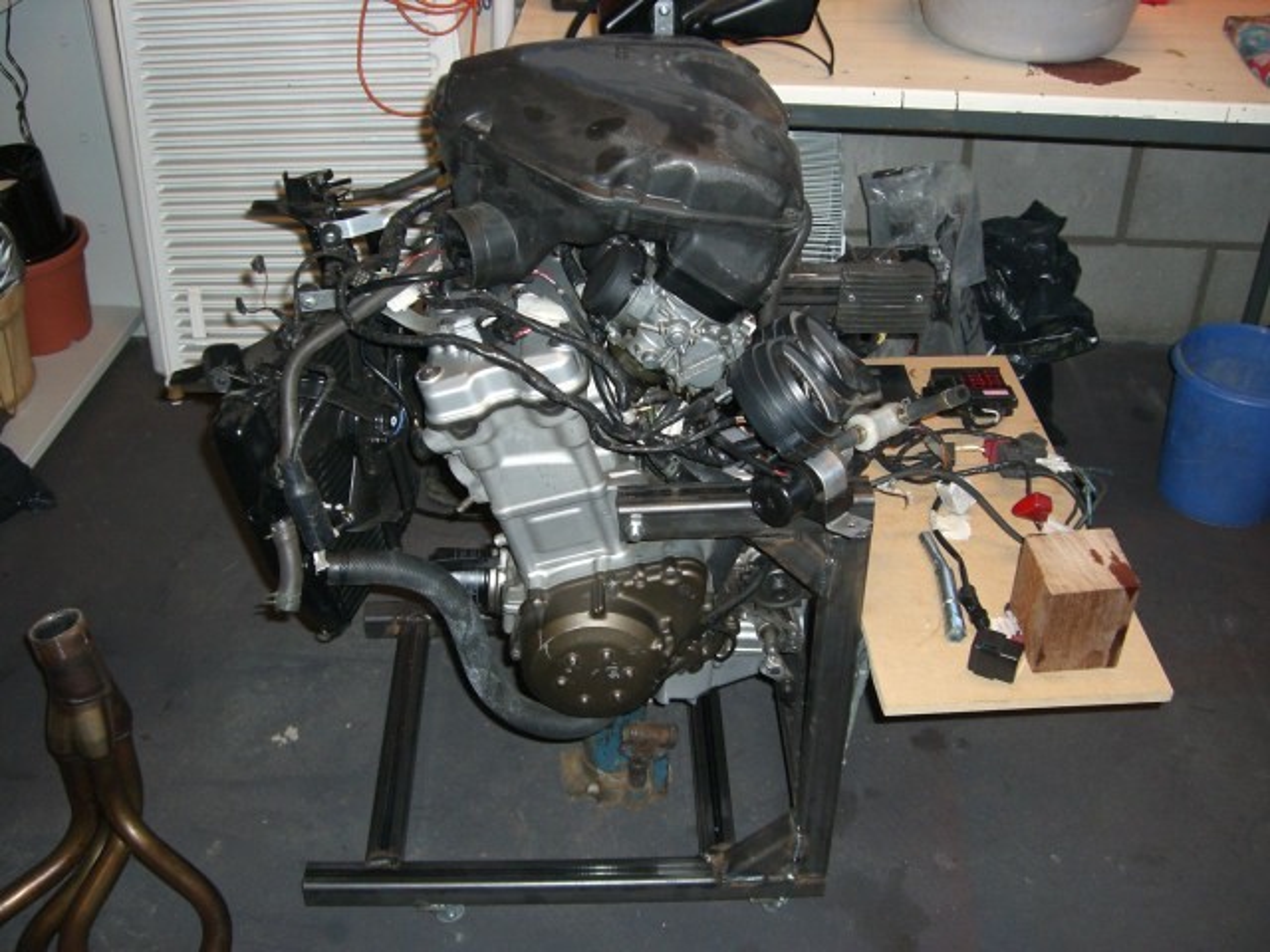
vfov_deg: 37.7
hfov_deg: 49.0
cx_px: 635
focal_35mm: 38
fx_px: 1394
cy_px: 476
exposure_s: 1/60
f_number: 2.7
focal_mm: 6.2
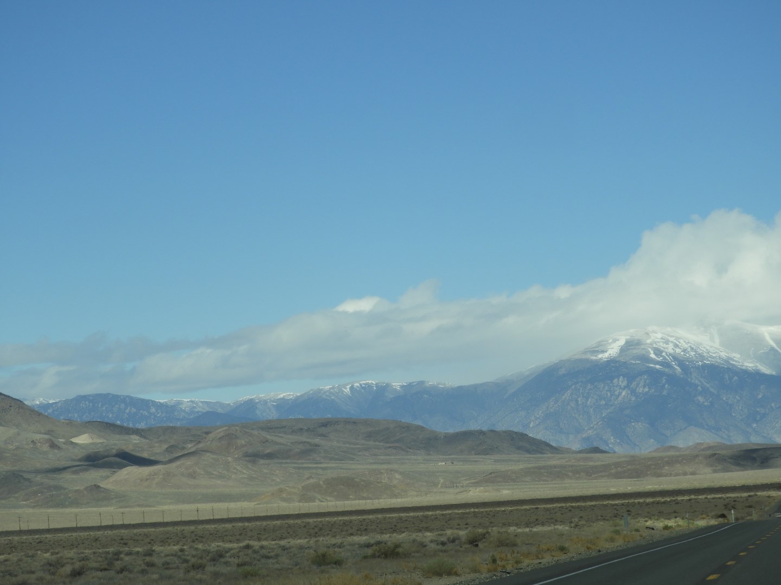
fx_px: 3046
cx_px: 390
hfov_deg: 14.6
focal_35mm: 135
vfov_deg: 11.0
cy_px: 292
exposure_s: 1/1000
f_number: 5
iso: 100
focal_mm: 24.2
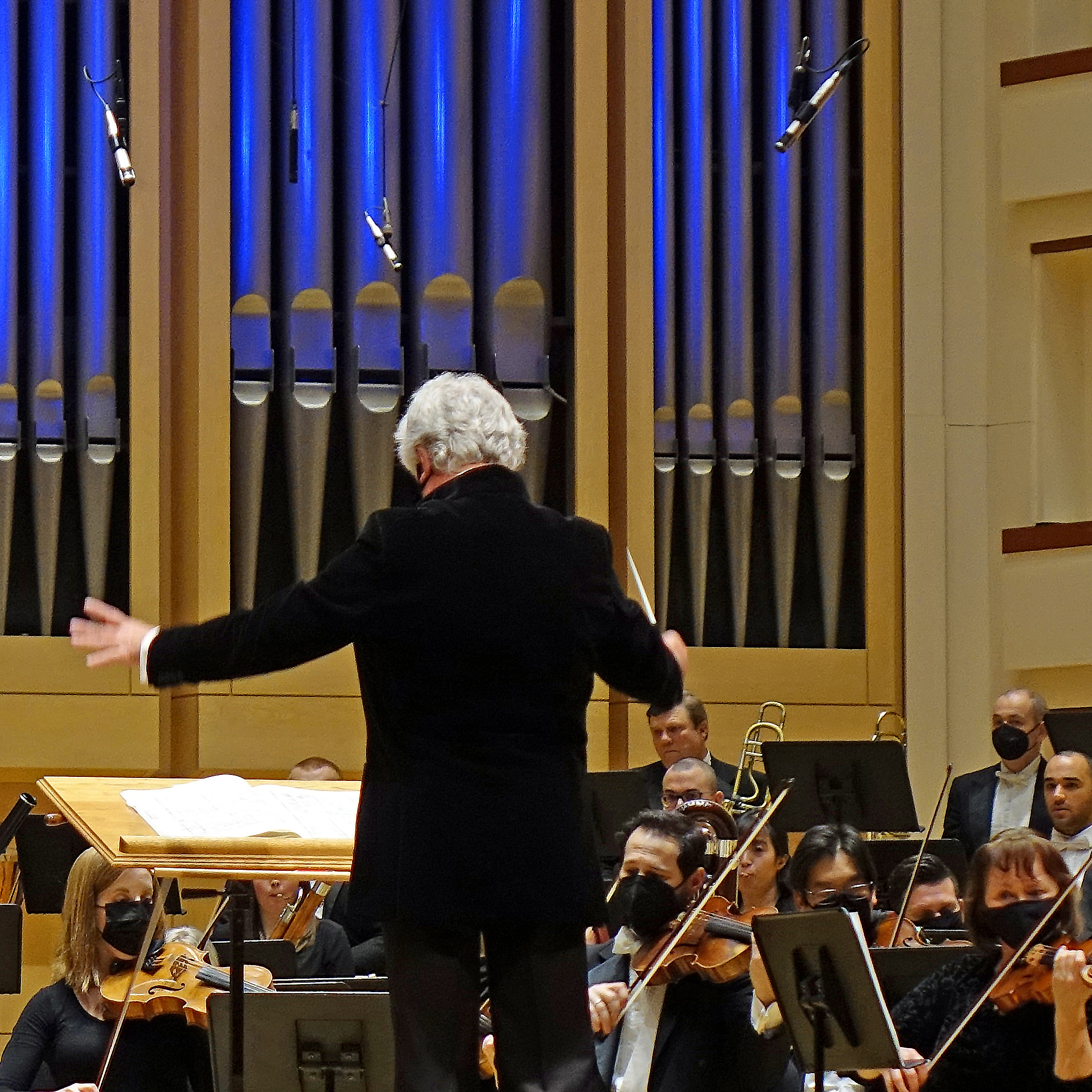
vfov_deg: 6.9
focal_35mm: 253
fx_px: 9030
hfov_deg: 6.9
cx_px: 20
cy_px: 521
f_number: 2.8
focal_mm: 43.62
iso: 640
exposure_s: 1/125
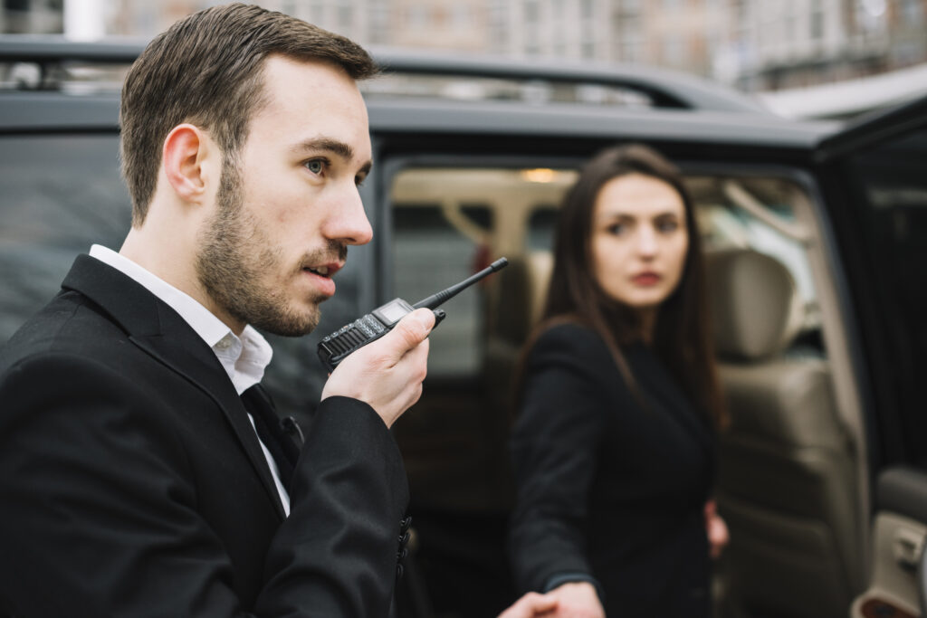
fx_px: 1288
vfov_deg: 27.0
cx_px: 464
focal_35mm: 50
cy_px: 309
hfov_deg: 39.6
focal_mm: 50
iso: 500
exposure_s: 1/160
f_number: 2.5
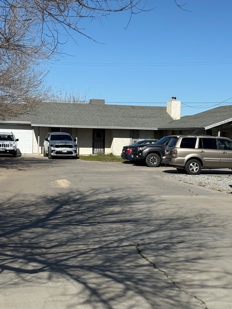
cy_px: 177
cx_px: 126
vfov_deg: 28.9
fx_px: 599
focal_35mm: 67
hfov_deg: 21.9
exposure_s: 1/8772
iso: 64
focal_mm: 6.76
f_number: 1.78
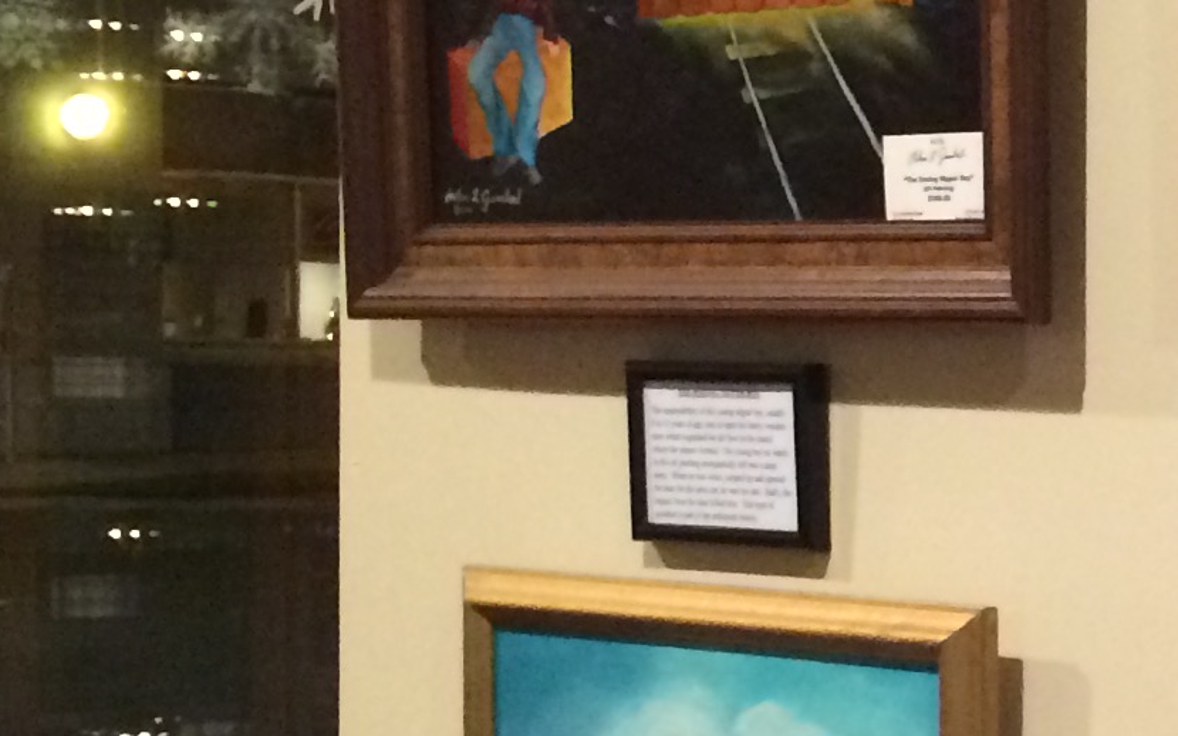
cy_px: 546
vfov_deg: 10.8
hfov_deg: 15.8
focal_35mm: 121
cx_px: 1769
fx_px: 3884
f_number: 2.2
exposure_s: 1/20
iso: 320
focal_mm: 4.15
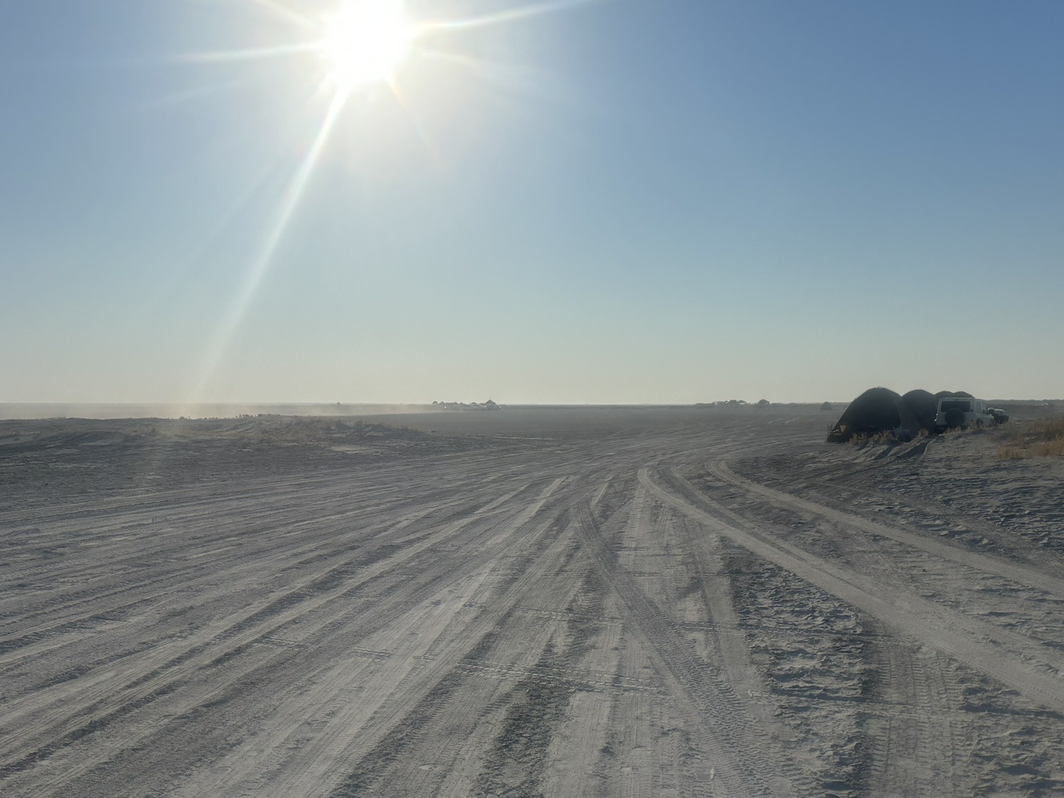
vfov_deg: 40.5
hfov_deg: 52.6
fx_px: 1076
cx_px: 565
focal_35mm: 35
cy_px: 485
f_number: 1.6
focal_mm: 5.96
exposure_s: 1/13889
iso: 50
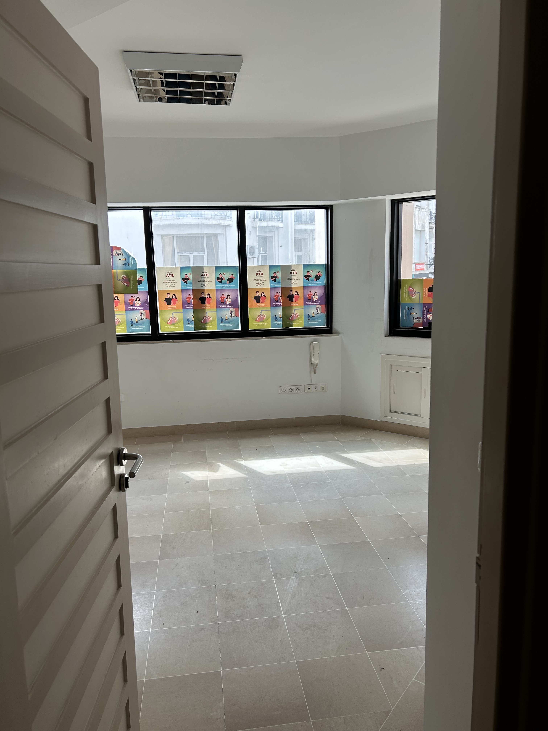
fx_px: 549
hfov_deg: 53.1
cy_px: 366
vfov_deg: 67.3
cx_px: 274
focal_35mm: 26
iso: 40
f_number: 1.5
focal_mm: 5.7
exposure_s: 1/121
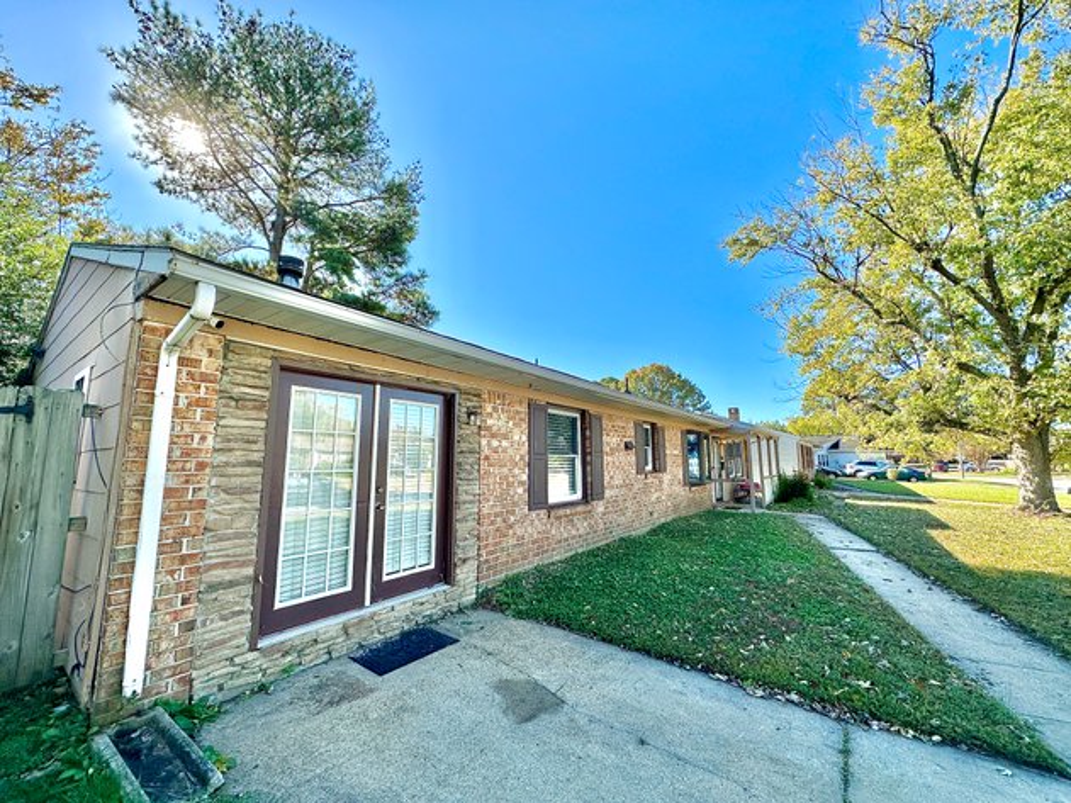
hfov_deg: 102.1
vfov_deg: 85.7
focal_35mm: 14
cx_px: 536
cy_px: 402
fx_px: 433
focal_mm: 2.22
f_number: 2.2
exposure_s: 1/1208
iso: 50
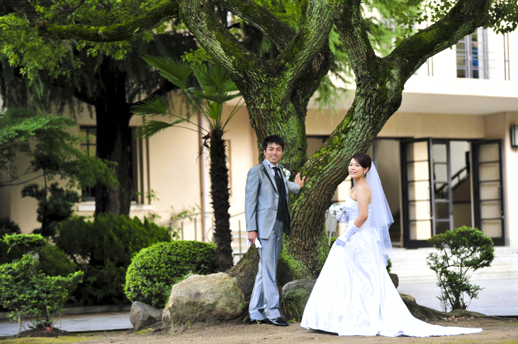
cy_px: 164
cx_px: 279
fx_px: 1826
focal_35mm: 127
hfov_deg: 16.1
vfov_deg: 10.8
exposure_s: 1/400
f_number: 2.8
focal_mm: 116
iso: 500
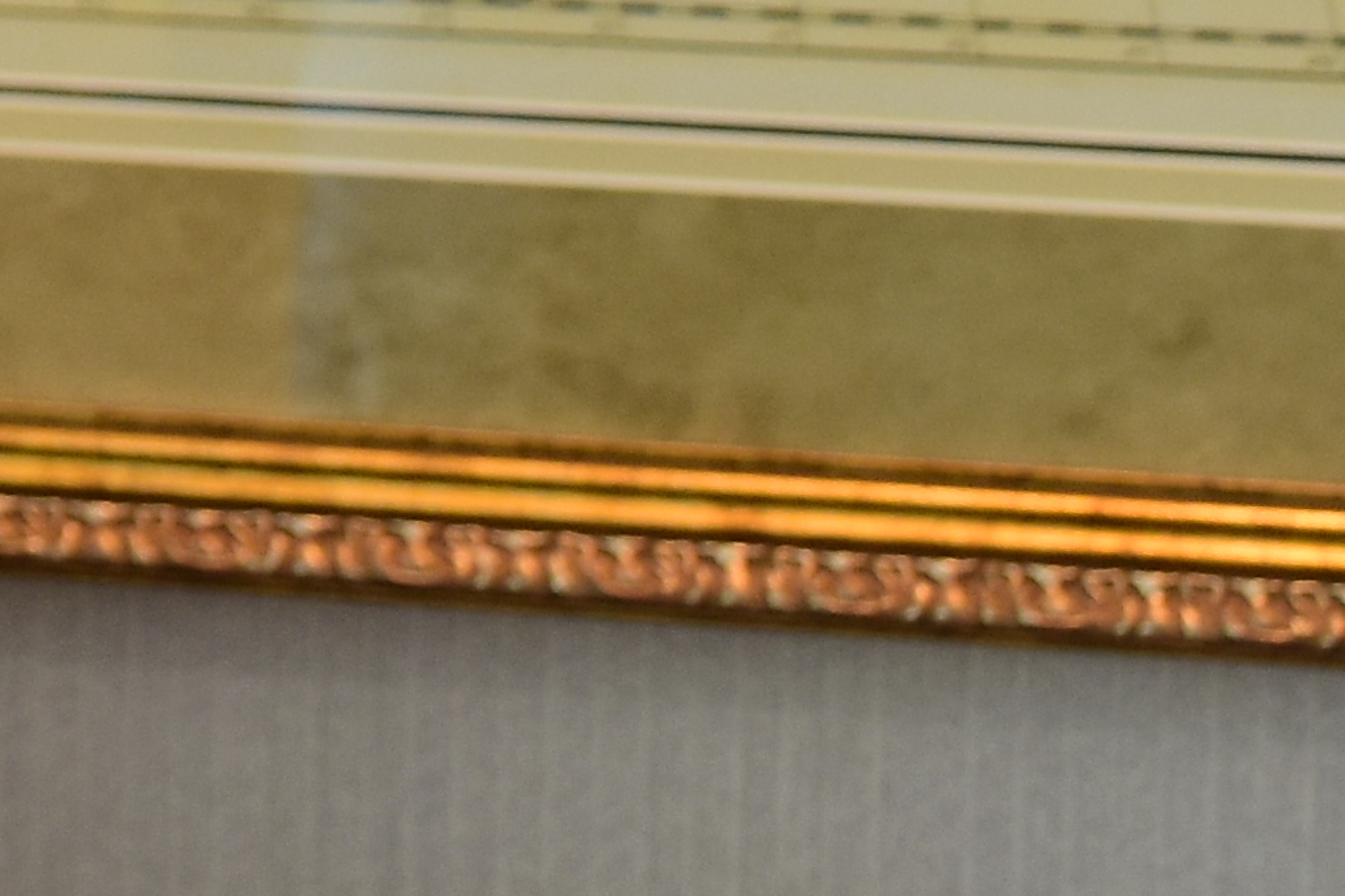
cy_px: -896
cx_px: -1568
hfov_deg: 9.4
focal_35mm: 202
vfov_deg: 6.6
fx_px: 7542
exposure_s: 1/40
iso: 400
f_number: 3.8
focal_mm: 23
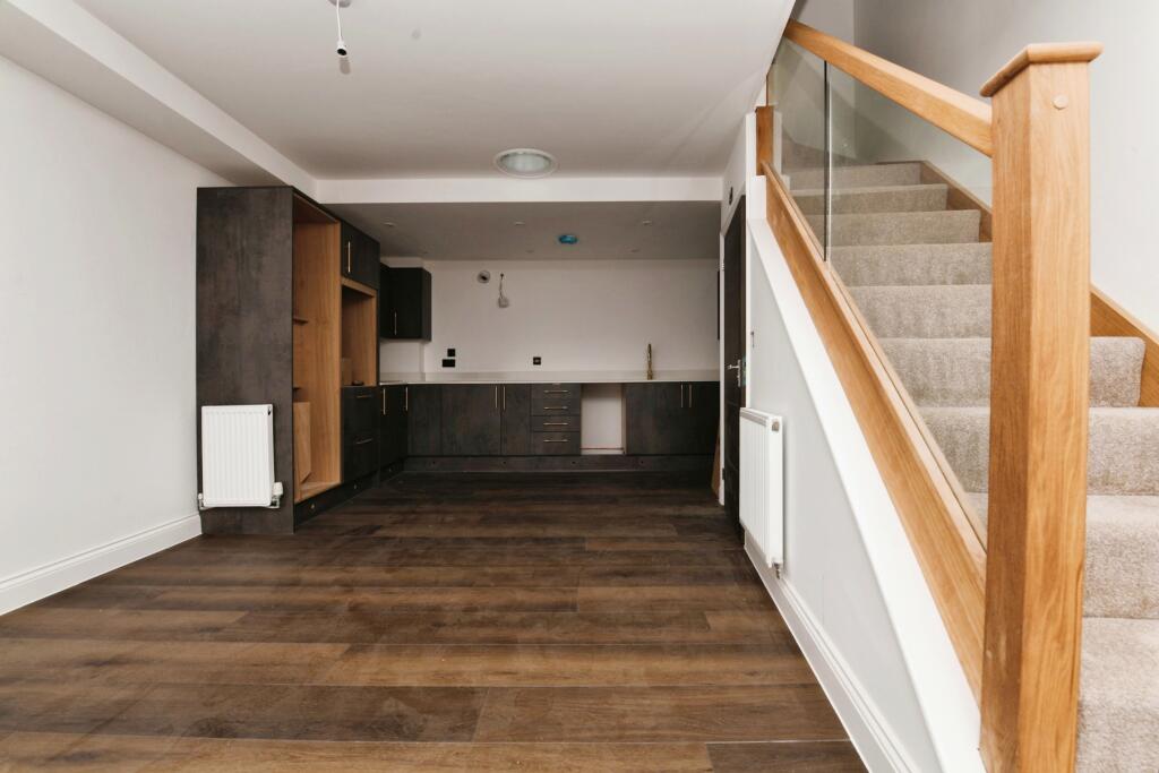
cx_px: 580
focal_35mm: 15
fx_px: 483
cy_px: 386
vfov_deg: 77.3
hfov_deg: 100.4
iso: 200
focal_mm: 15
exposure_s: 1/60
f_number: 9
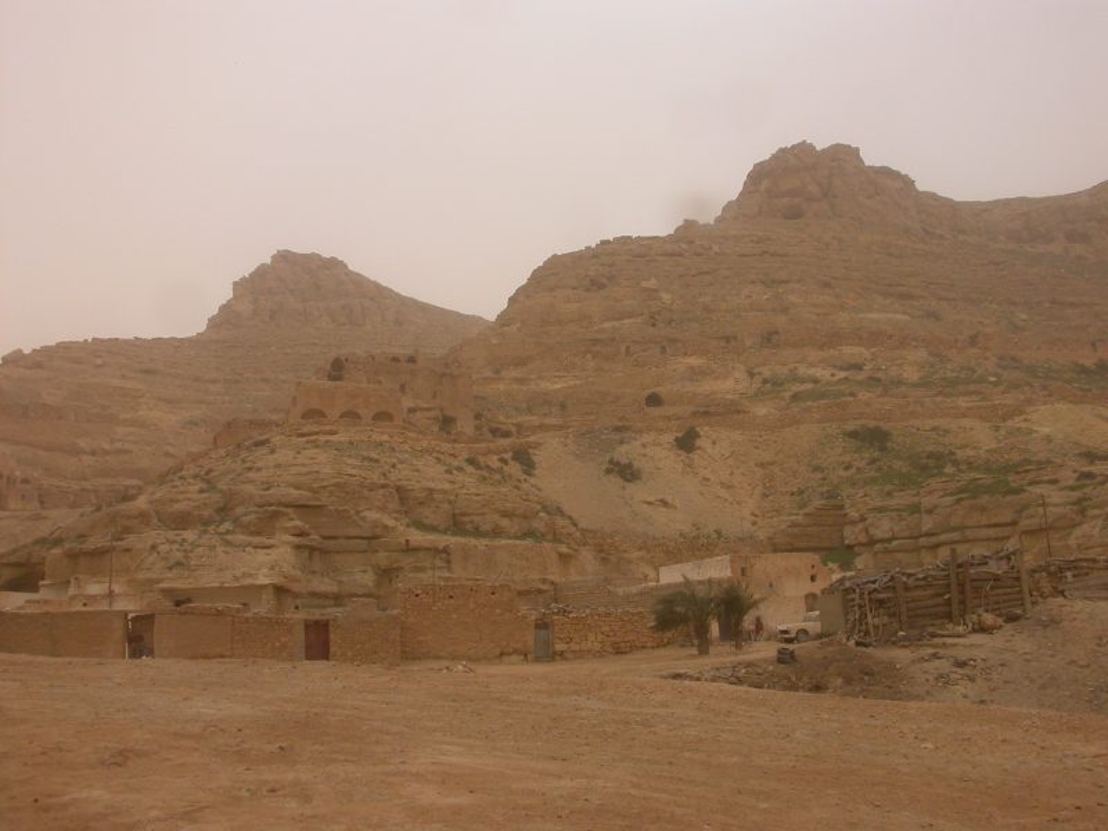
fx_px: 1696
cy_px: 416
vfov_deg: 27.5
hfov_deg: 36.2
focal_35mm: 53
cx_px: 554
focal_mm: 11.1
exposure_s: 1/229
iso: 100
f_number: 5.3
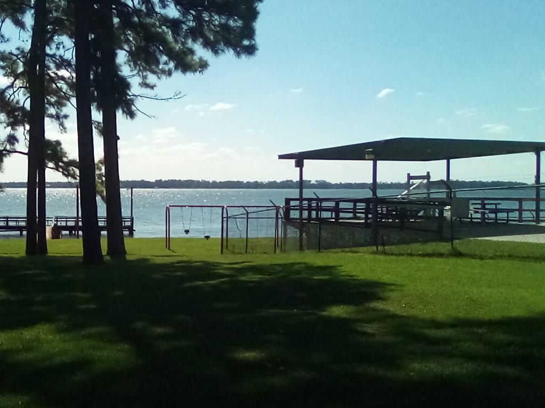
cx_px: 151
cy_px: 221
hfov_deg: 41.1
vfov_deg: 32.2
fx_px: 708
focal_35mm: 45
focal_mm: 2.27
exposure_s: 1/3401
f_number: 2.2
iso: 72
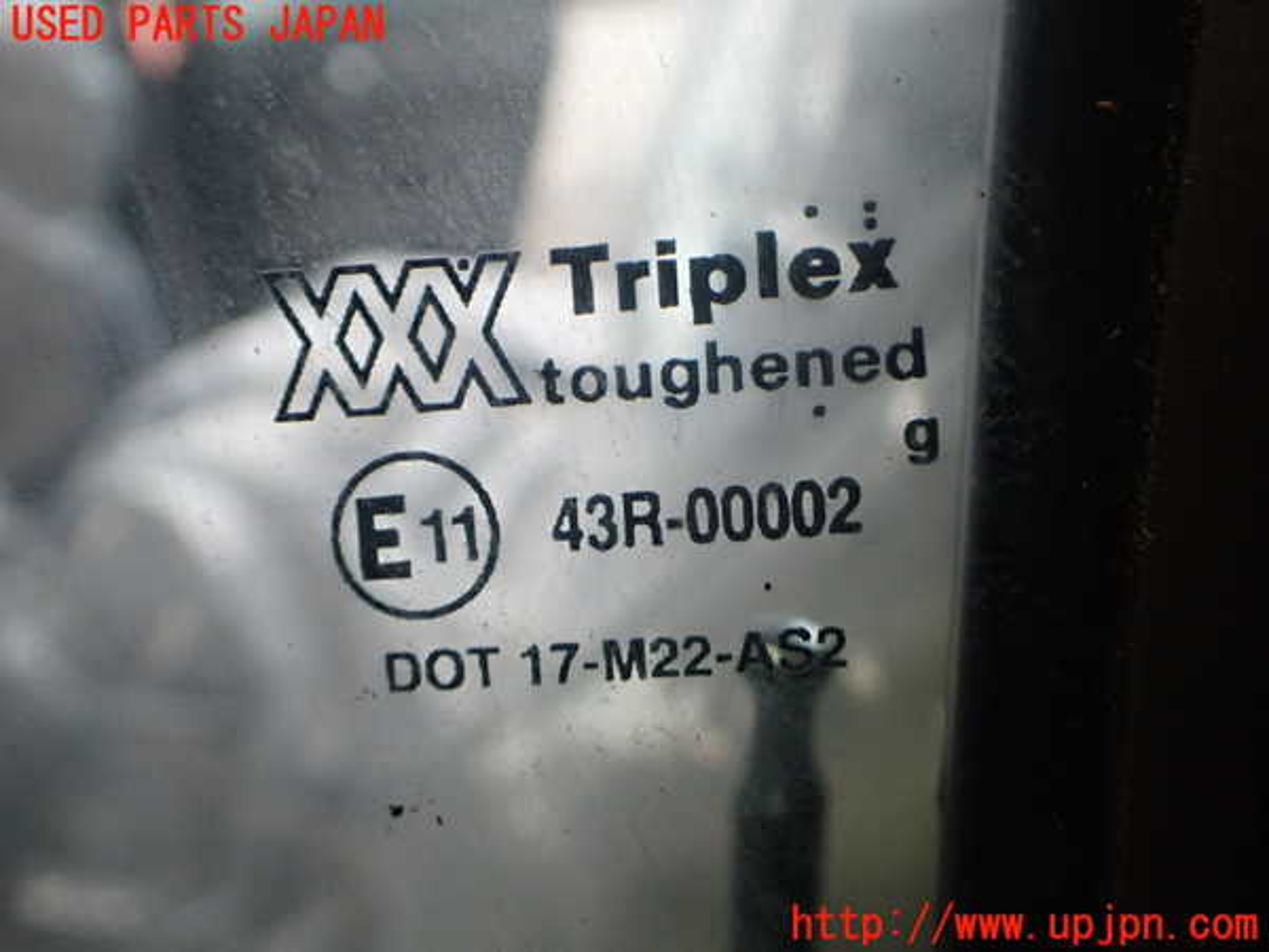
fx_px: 1100
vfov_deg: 46.8
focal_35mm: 30
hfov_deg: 60.0
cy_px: 476
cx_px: 634
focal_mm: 5.4
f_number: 2.3
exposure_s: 1/125
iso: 400
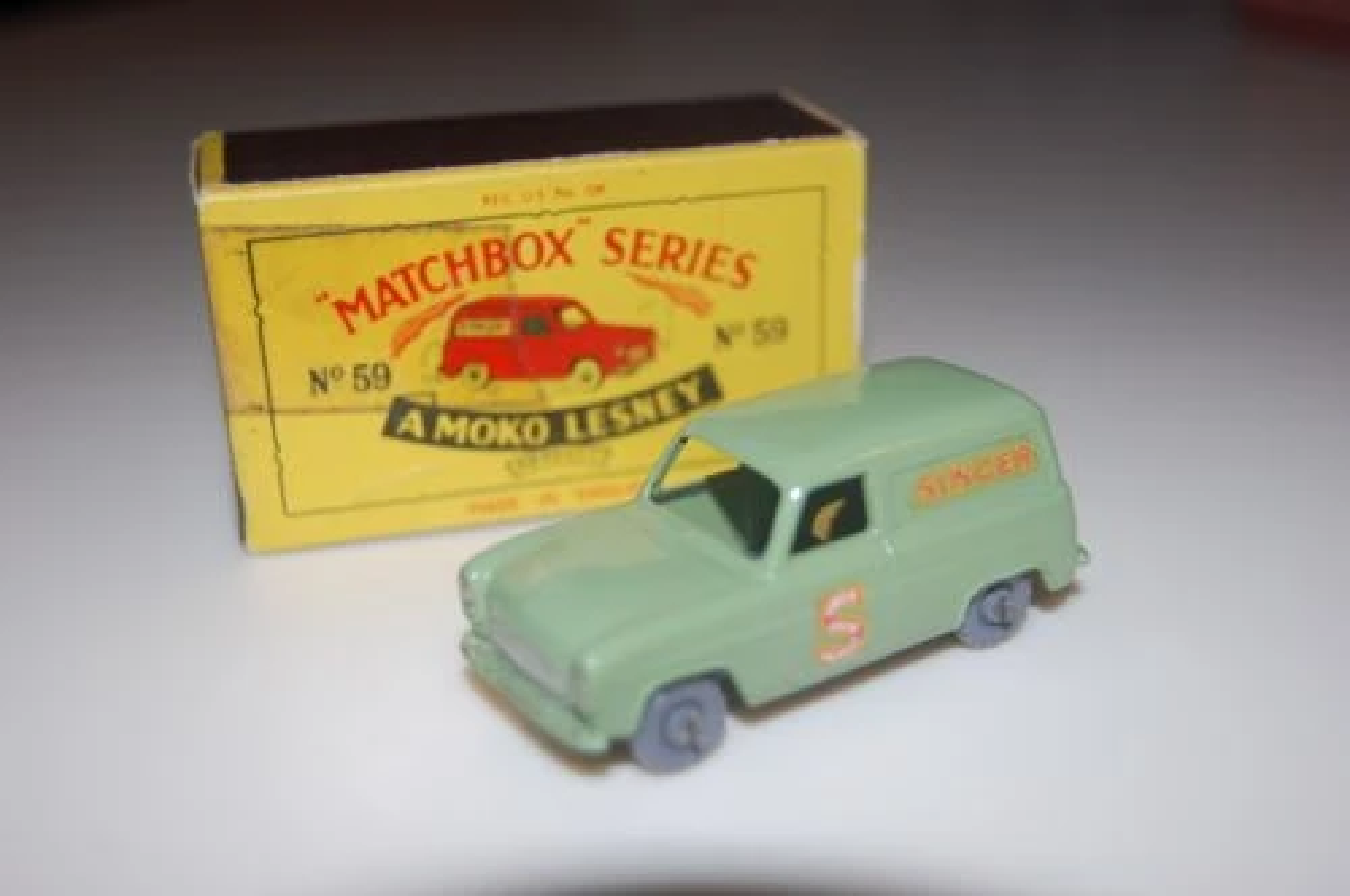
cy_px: 448
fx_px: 1798
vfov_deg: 28.0
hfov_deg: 41.2
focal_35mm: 48
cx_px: 675
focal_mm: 32
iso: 200
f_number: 4.5
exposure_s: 1/60
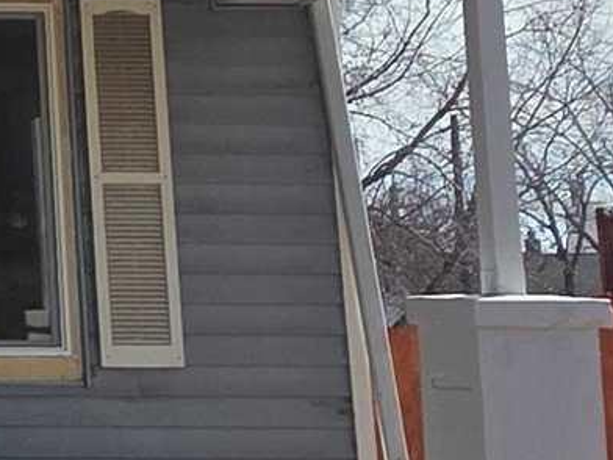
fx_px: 1806
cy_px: 50
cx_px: -644
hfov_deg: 15.2
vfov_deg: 14.4
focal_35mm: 102
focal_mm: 2.2
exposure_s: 1/3291
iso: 40
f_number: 1.9
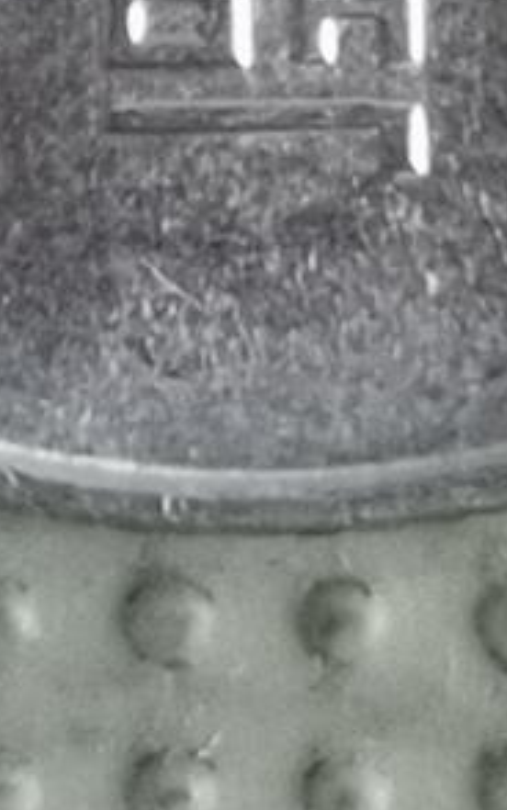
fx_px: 7443
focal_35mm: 337
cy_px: -559
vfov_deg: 6.1
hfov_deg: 3.9
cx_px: 141
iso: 500
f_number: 1.8
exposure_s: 1/25.7
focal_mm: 4.75
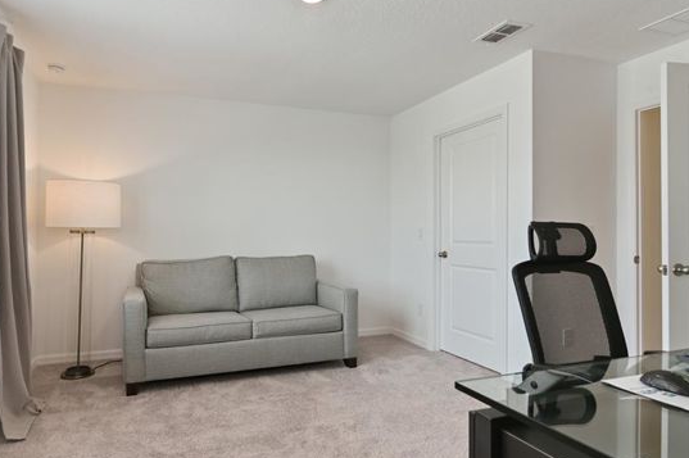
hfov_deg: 80.7
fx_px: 402
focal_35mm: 21
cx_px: 292
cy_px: 240
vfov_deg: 59.4
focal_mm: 16
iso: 100
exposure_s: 1/10
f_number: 8
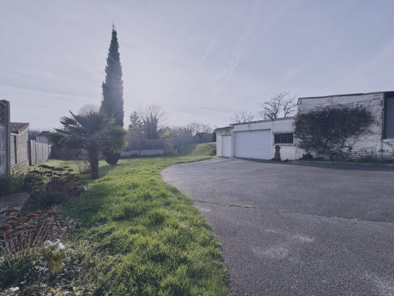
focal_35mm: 14
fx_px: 159
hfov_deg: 102.1
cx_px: 197
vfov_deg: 85.7
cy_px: 148
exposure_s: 1/3906
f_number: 2.2
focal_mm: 2.22
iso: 40
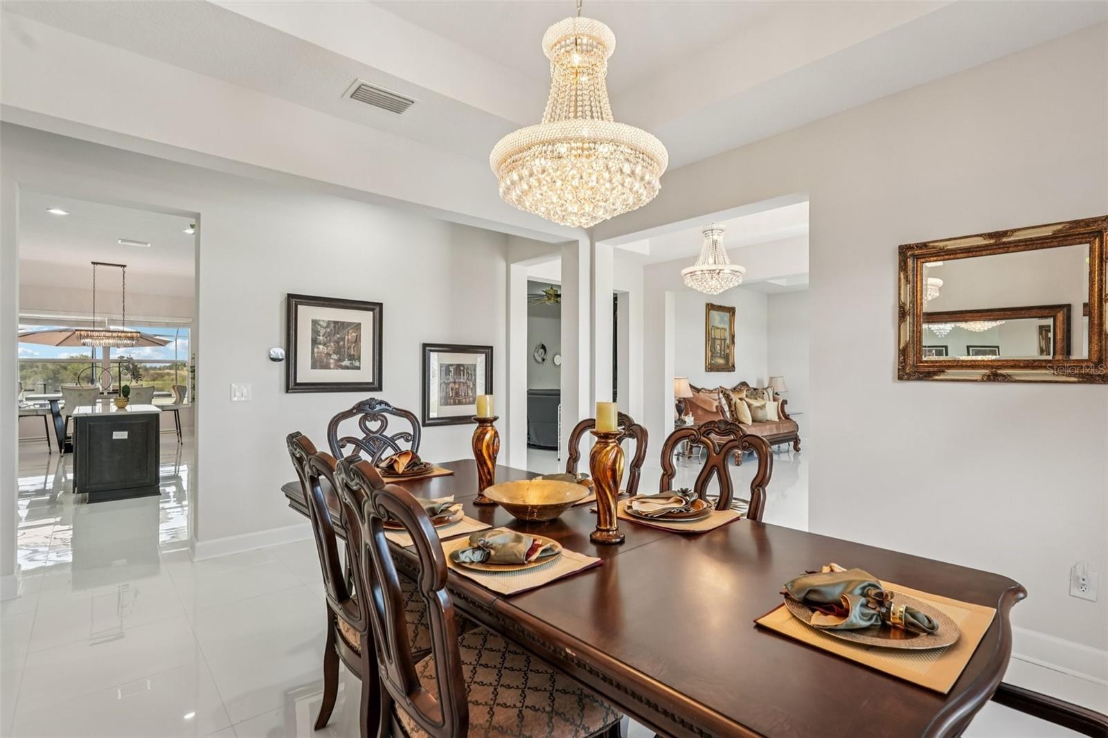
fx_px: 523
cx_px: 554
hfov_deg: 93.3
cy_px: 369
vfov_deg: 70.4
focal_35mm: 17
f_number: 8
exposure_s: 1/40
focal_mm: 17
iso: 400
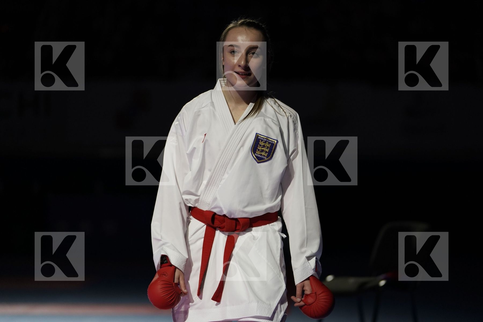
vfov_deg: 10.1
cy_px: 161
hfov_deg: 15.1
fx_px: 1825
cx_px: 242
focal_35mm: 136
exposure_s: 1/1000
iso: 1600
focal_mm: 136
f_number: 2.8
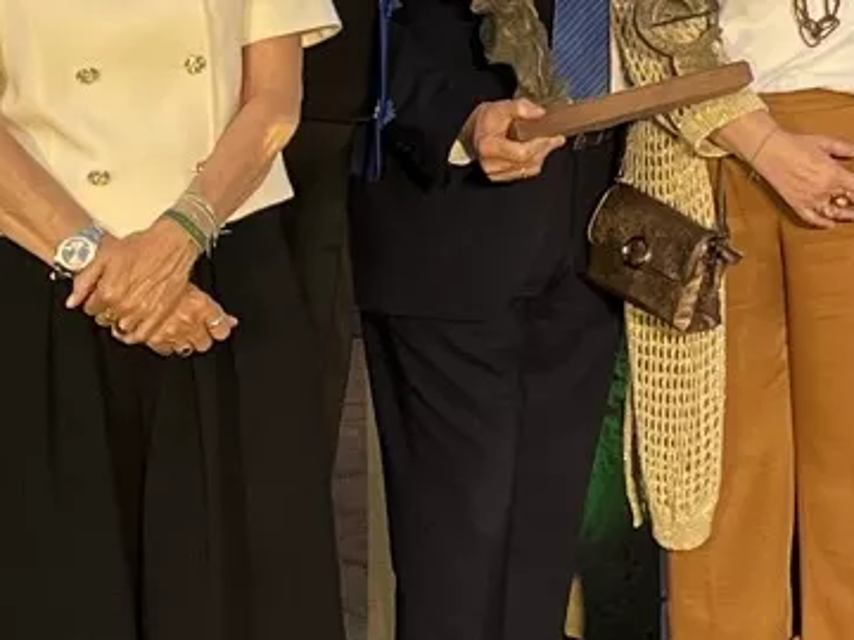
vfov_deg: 9.7
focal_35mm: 148
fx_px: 3651
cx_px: 1744
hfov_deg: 11.8
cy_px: -341
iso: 80
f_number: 1.6
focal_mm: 5.1
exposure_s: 1/100
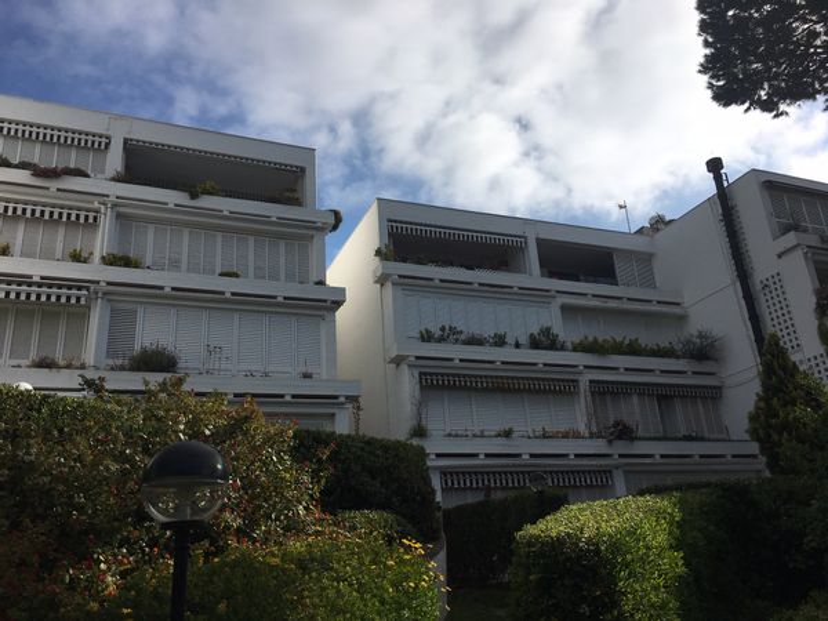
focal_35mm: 29
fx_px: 694
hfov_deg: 61.7
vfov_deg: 48.2
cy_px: 310
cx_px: 414
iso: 25
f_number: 2.2
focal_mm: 4.15
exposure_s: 1/4049
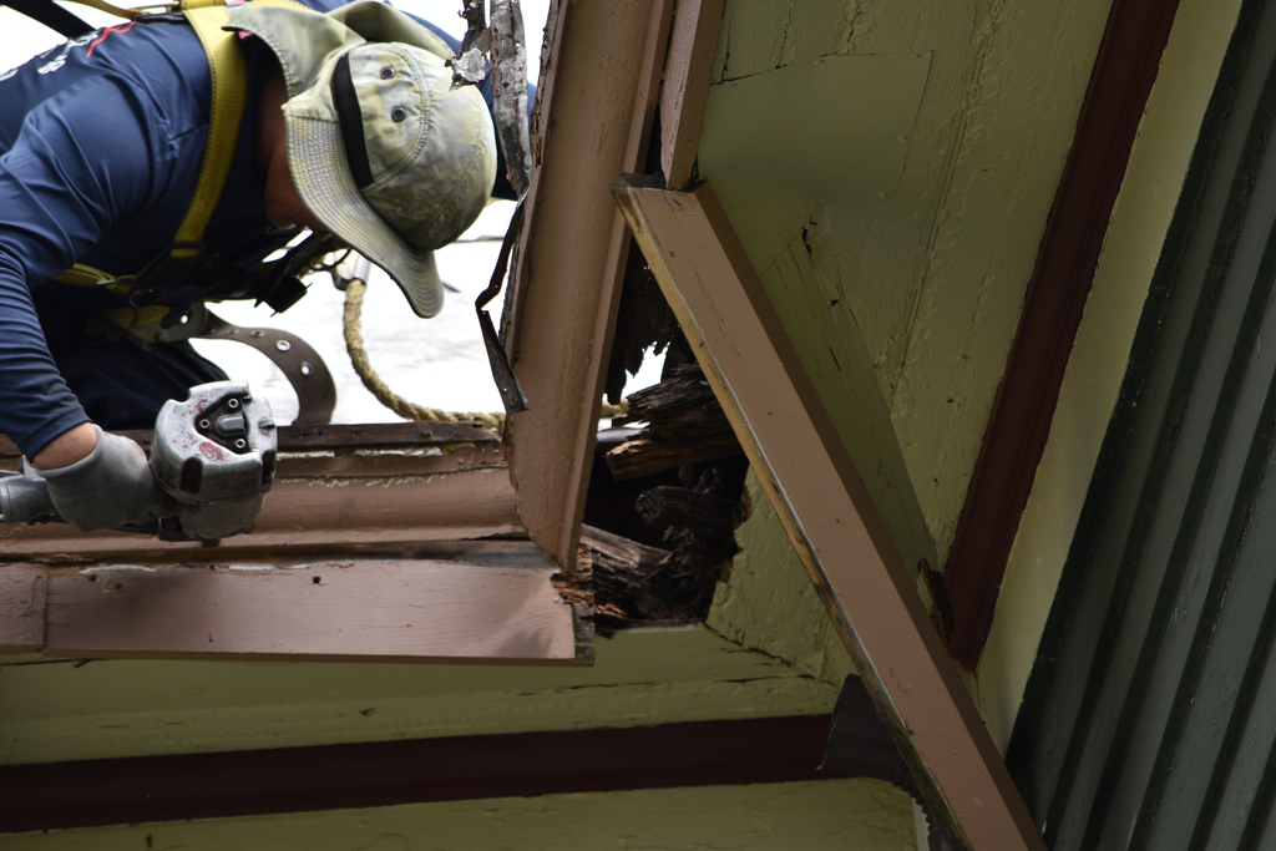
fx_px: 10634
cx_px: 638
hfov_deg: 6.9
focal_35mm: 300
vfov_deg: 4.6
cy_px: 426
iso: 200
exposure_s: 1/500
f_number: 5.6
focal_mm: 200
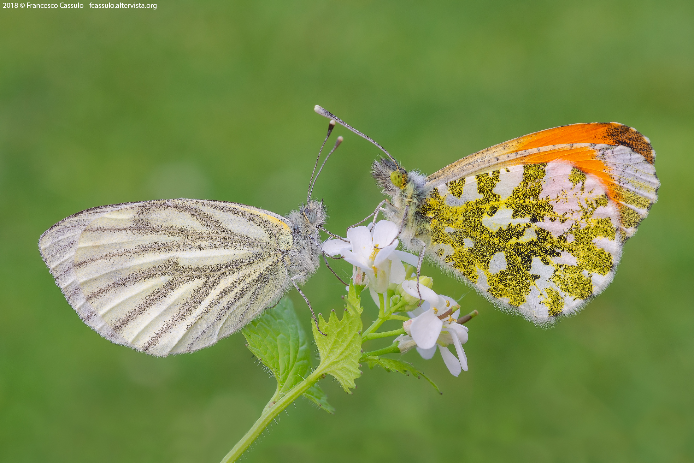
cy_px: 232
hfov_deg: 22.6
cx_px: 347
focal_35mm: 90
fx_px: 1735
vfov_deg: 15.2
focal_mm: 60
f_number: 14
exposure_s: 1/8
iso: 100
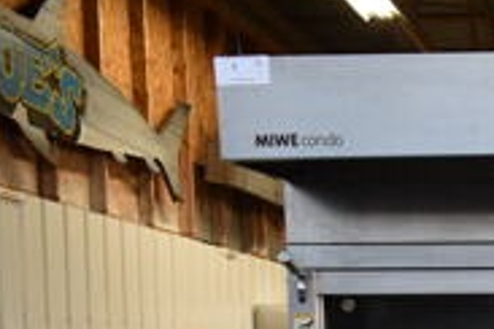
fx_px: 1235
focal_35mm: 90
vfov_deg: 14.1
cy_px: 518
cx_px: 686
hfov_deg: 20.2
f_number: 3.5
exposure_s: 1/30
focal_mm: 18
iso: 280
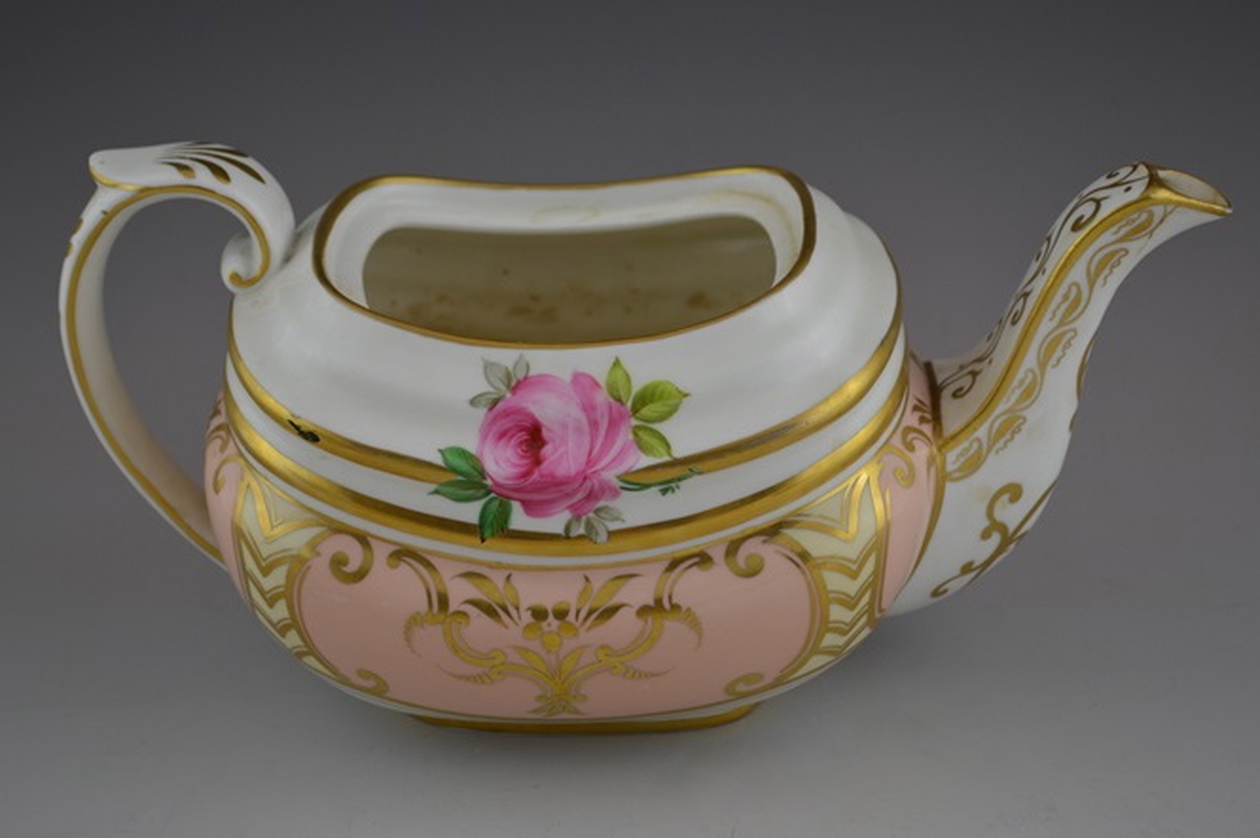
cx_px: 630
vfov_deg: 19.7
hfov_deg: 29.3
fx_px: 2413
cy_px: 419
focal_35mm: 69
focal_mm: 46
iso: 400
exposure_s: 1/60
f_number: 5.3
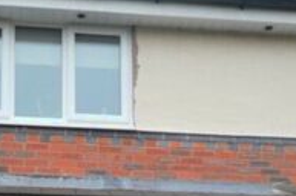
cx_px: 86
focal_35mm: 82
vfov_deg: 14.9
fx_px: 672
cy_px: 328
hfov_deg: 24.7
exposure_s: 1/60
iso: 500
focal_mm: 15
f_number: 5
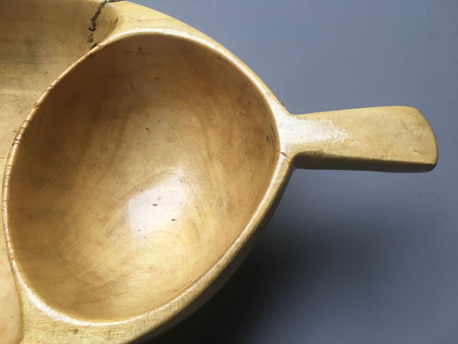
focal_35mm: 29
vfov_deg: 48.2
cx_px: 229
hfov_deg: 61.7
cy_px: 172
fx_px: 384
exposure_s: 1/30
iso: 50
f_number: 2.2
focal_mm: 4.15
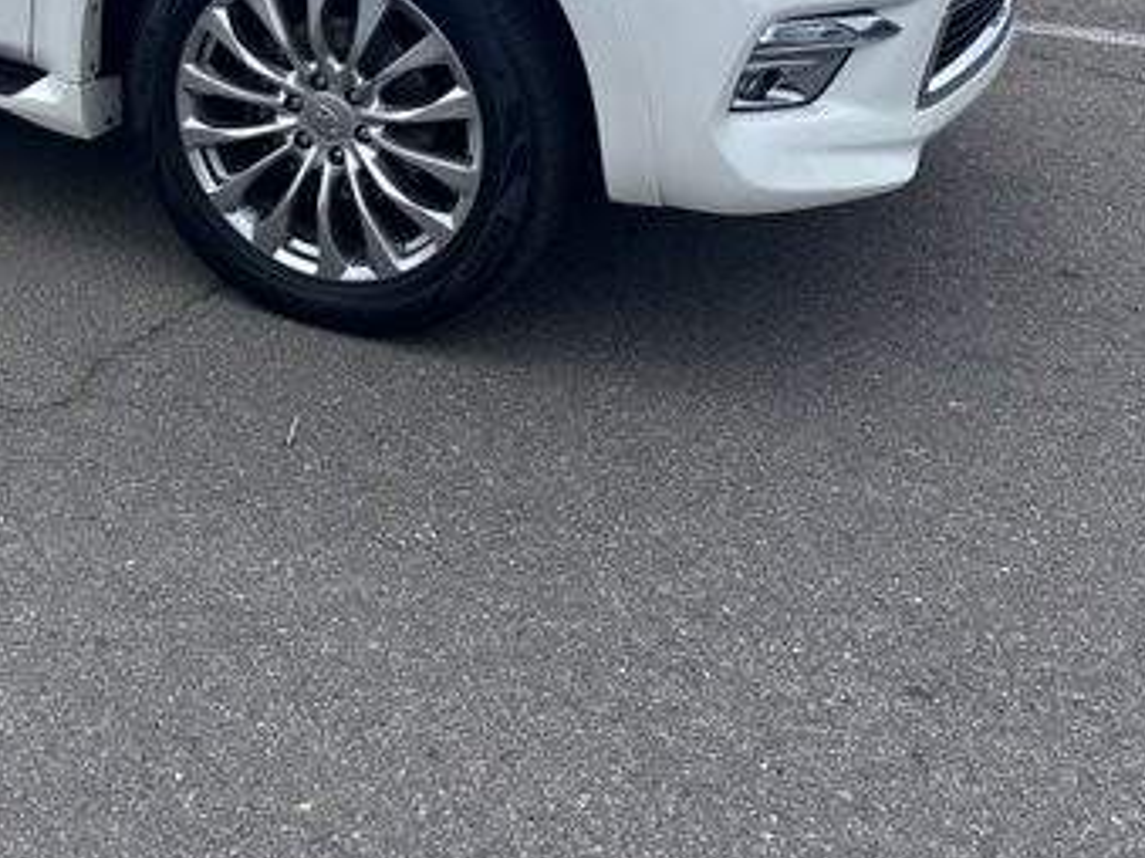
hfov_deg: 34.6
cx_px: 44
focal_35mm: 51
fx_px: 1686
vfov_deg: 26.8
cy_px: -20
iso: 80
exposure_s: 1/1374
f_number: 1.78
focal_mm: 6.86
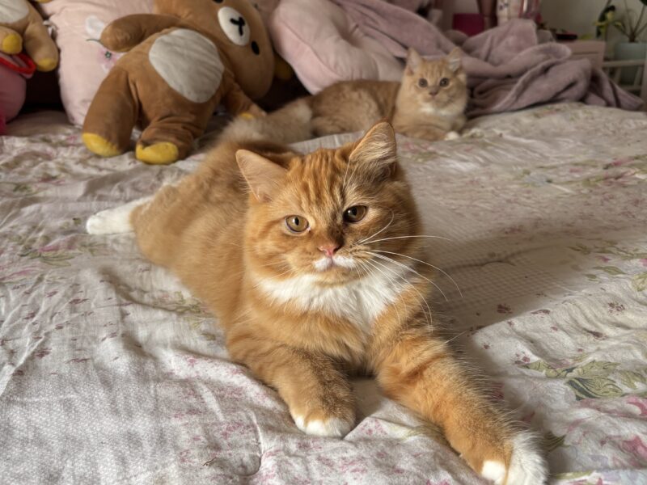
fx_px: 486
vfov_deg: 53.1
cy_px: 242
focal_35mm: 26
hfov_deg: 67.3
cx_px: 324
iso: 100
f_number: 1.6
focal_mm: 5.96
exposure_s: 1/121
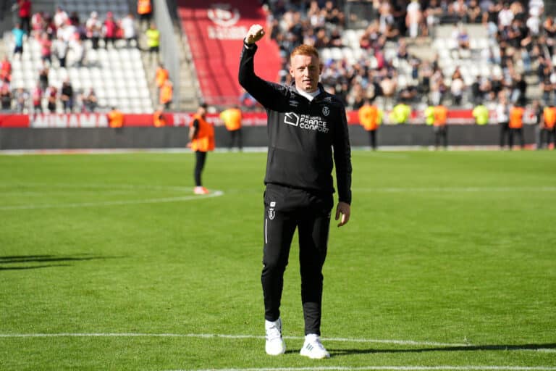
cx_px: 278
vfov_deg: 10.2
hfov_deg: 15.2
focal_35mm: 135
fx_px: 2085
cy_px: 186
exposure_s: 1/10000
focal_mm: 135
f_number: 3.2
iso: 1000
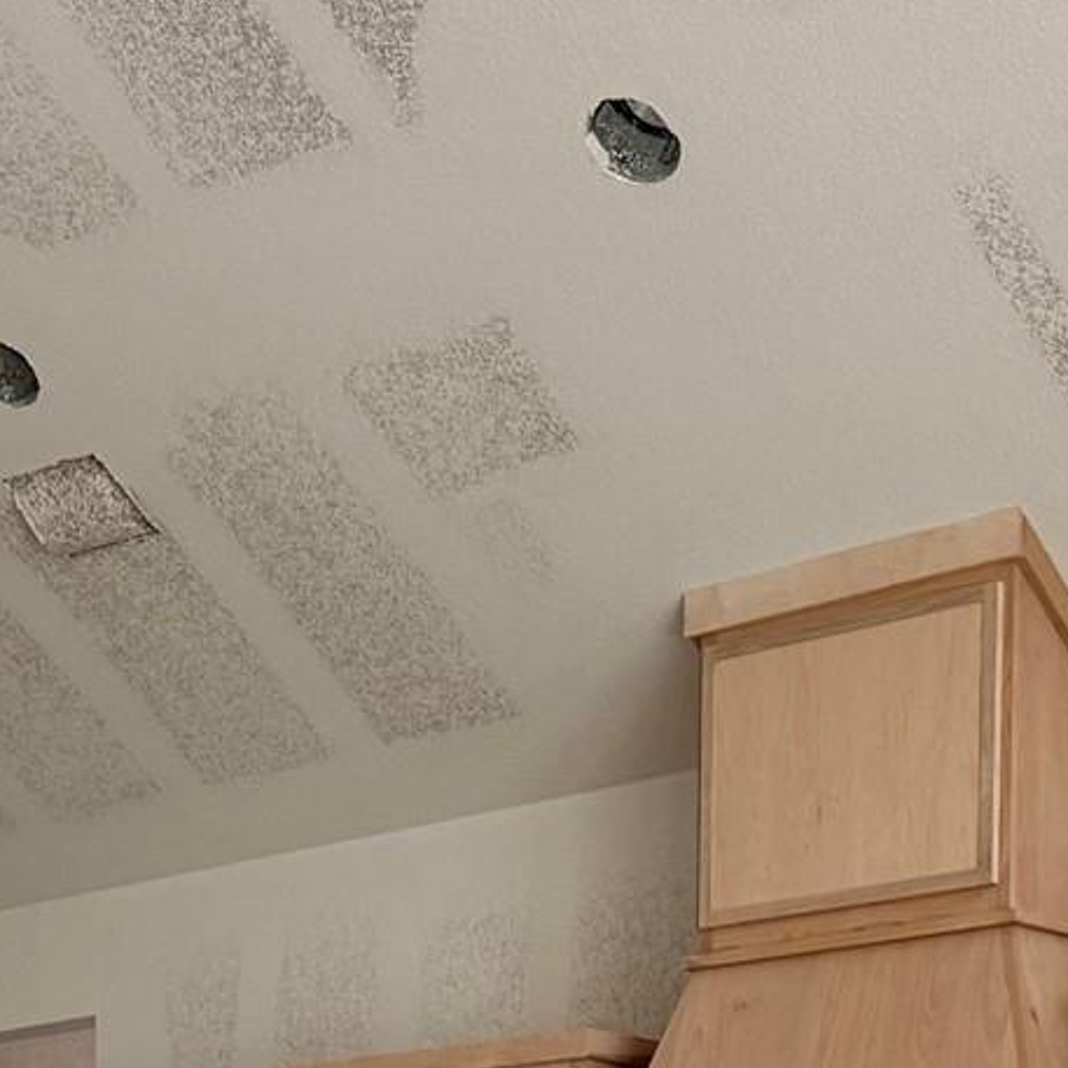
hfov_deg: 18.2
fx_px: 3316
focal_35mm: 95
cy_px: 1573
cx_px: 297
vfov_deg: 16.7
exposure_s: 1/60
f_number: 1.78
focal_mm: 6.76
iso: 250
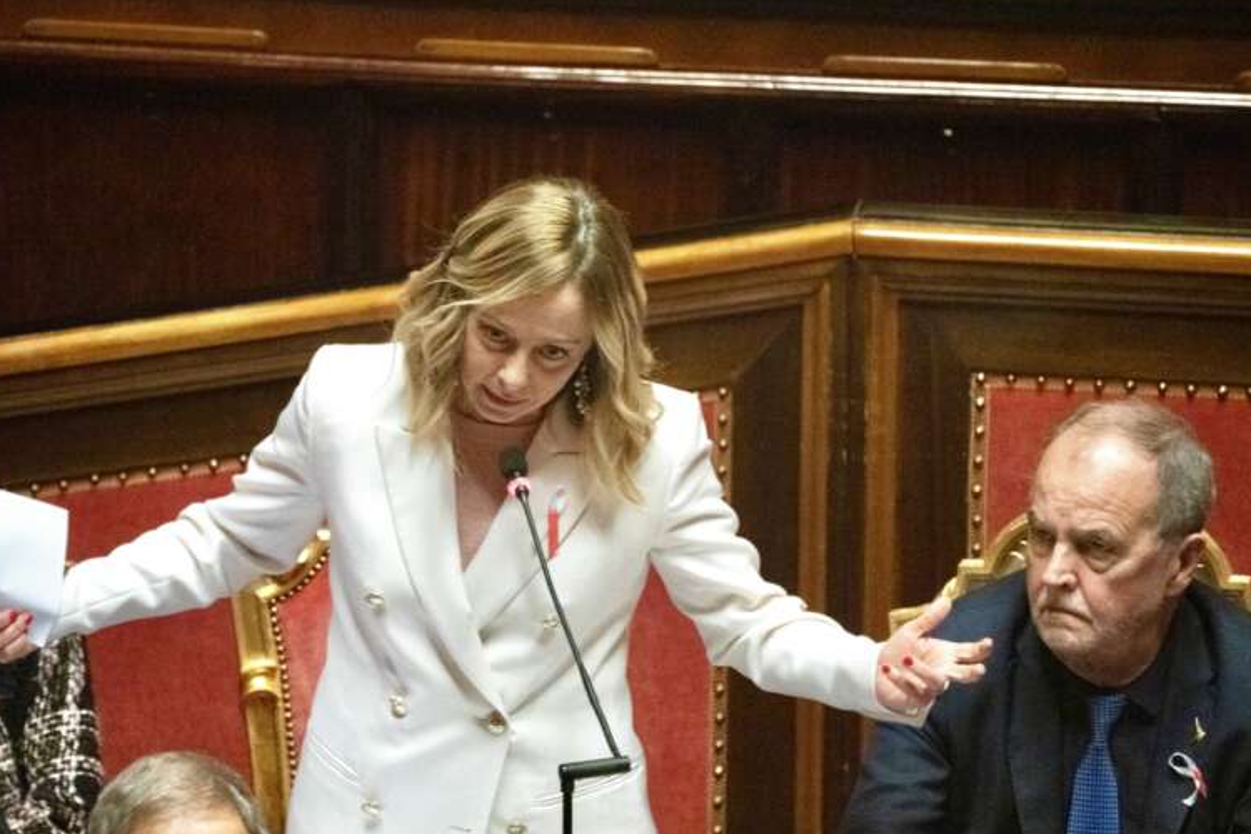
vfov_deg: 2.9
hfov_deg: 4.3
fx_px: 16679
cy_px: 459
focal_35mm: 480
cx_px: 600
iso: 10000
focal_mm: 400
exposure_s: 1/160
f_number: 5.6
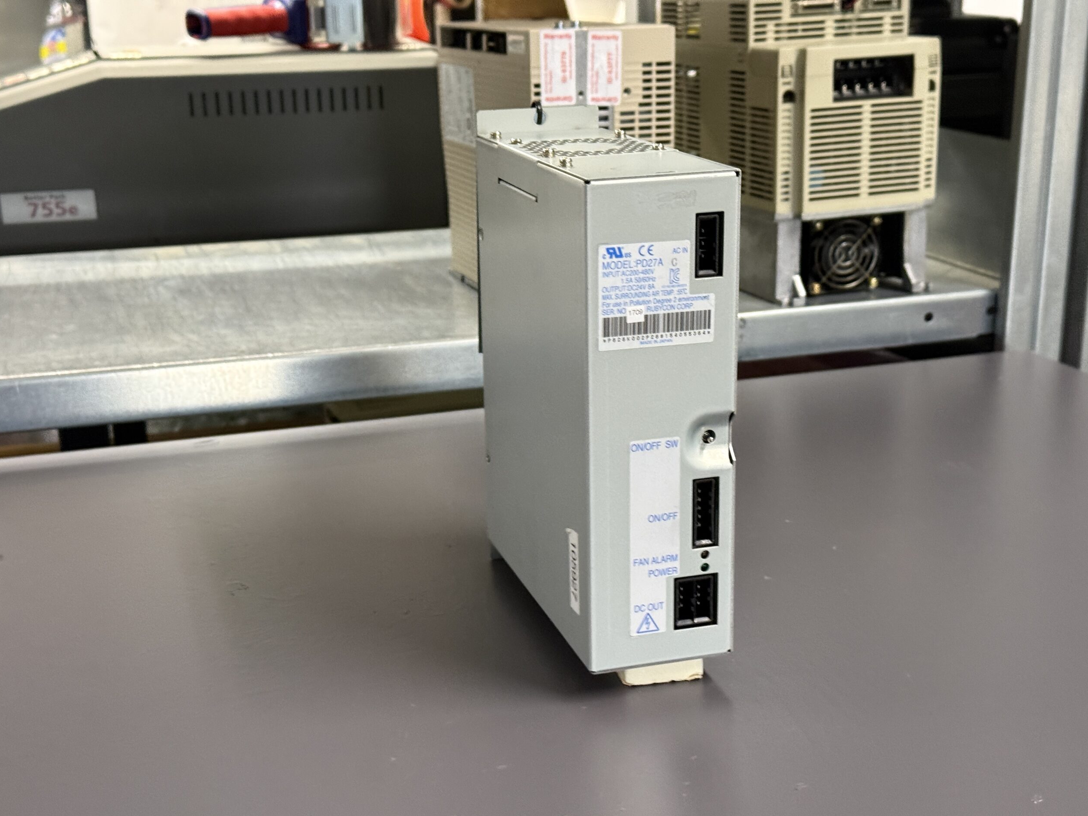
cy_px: 415
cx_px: 544
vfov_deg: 29.7
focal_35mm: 49
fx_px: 1540
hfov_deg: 38.9
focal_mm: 6.76
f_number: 1.78
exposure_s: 1/50
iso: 250
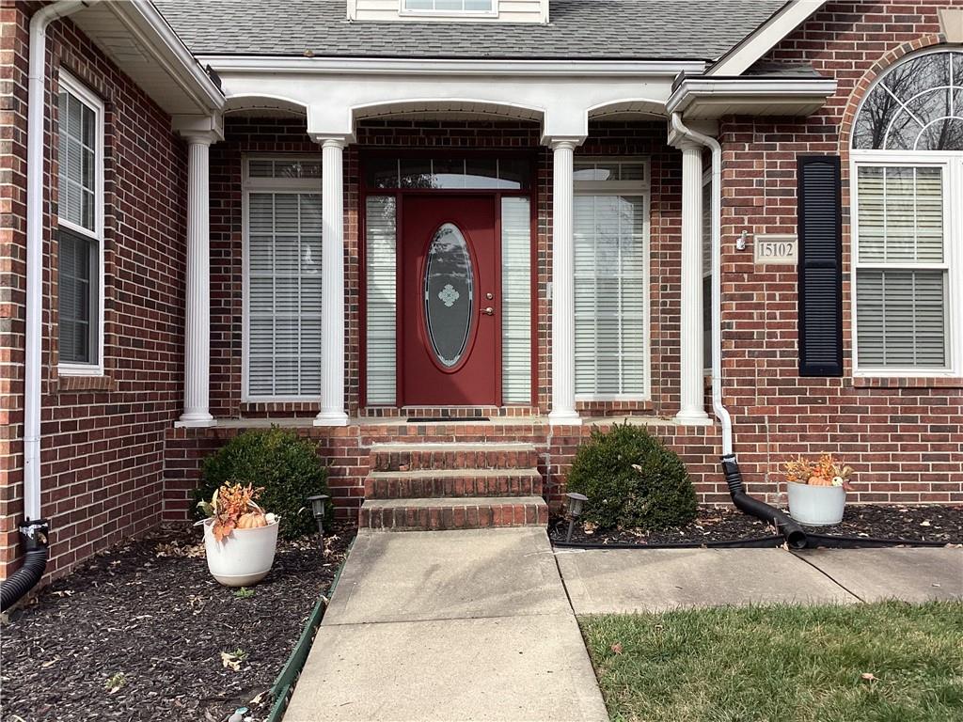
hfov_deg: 58.4
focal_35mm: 31
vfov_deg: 45.4
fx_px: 862
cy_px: 361
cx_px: 482
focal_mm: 3.3
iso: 25
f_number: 2.4
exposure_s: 1/679
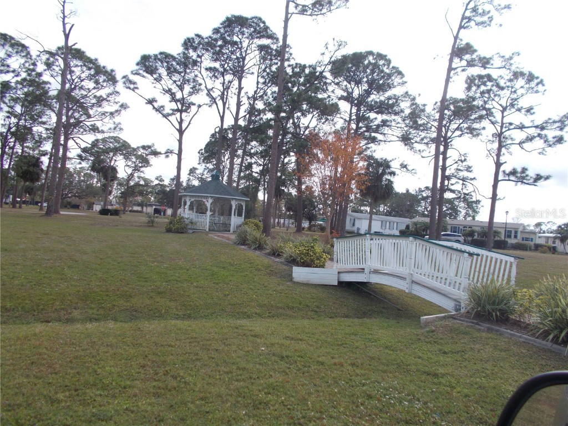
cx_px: 284
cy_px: 213
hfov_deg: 67.3
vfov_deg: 53.1
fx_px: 427
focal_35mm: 26
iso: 80
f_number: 8
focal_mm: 4.6
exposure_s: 1/100
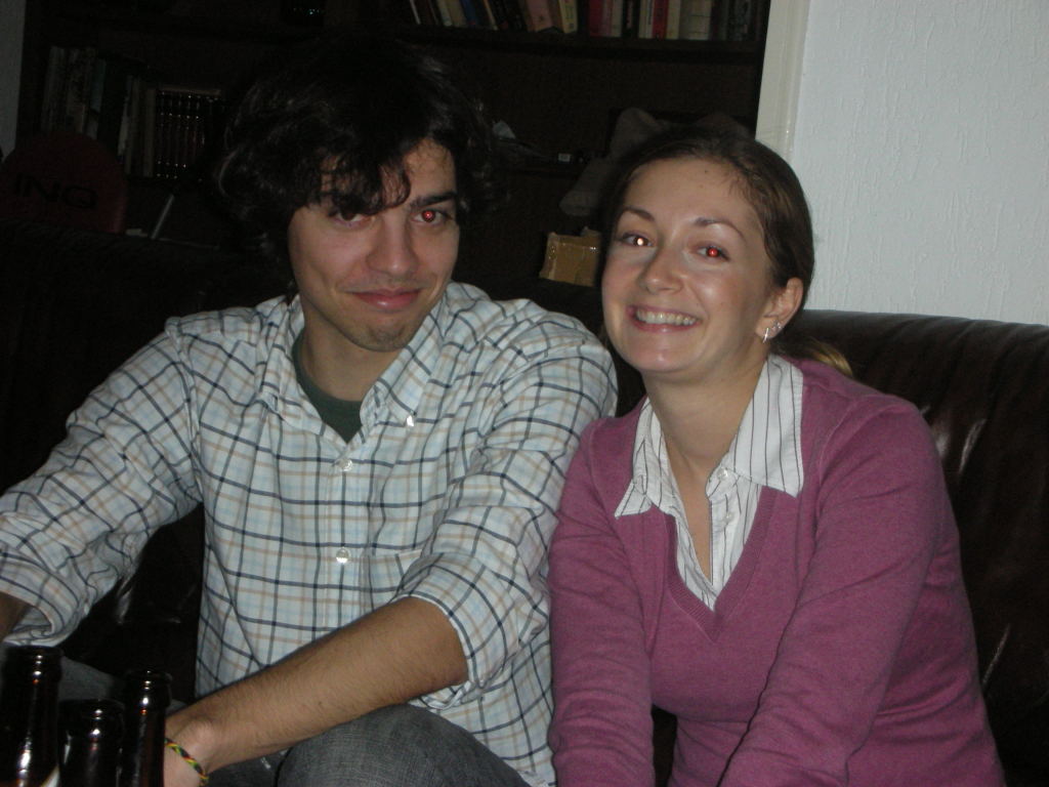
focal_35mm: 86
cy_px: 394
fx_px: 2606
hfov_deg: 22.8
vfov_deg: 17.2
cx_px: 524
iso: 200
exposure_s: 1/120
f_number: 4.8
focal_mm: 14.3
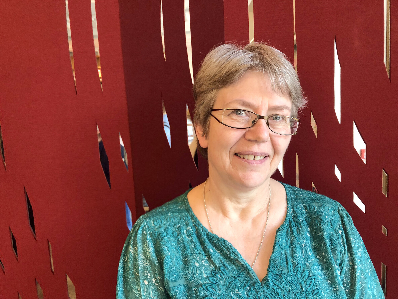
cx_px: 199
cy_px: 150
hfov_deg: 63.4
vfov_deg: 49.7
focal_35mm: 28
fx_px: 322
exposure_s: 1/25
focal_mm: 3.99
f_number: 1.8
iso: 40
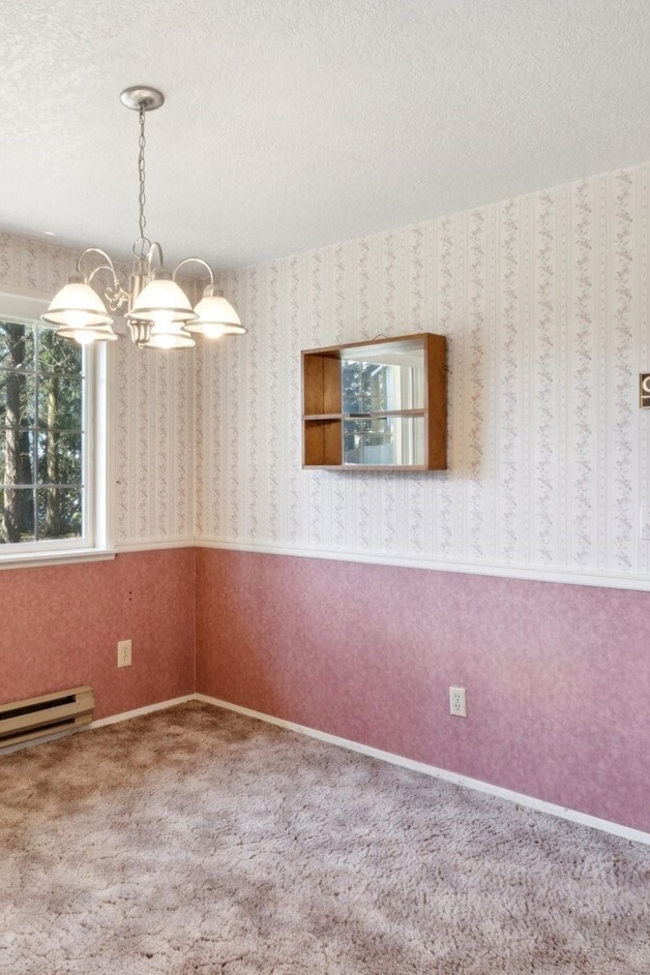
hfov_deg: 46.9
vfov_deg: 67.4
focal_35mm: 27
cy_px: 491
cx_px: 201
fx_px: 732
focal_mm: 10
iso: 250
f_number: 9
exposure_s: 1/13
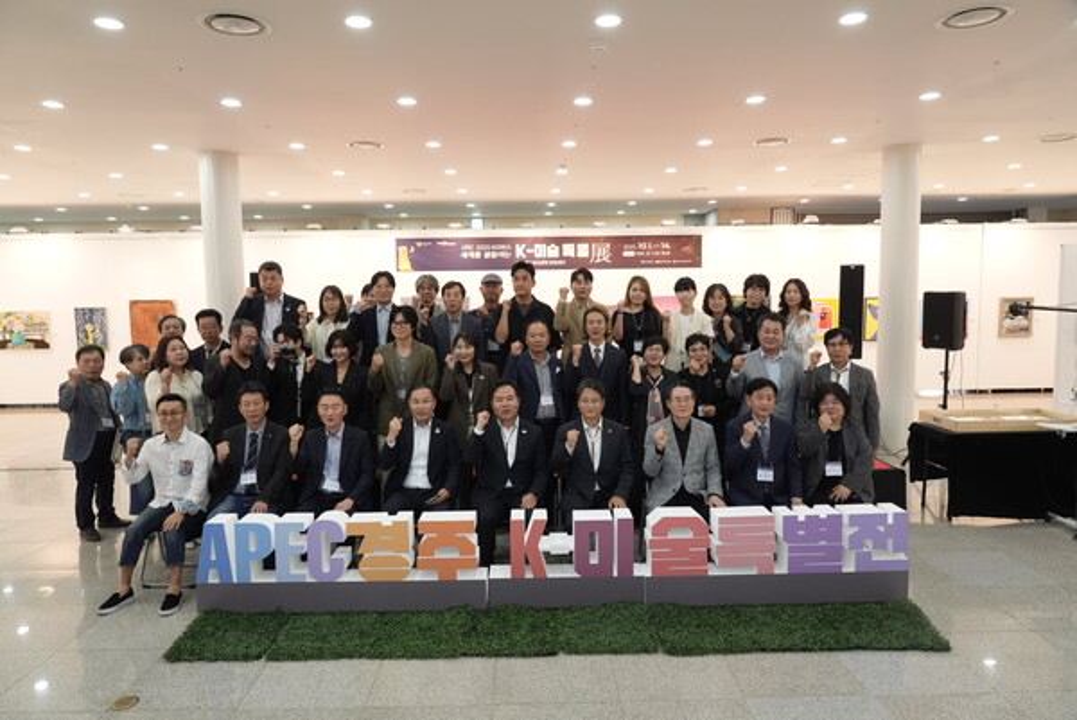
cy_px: 360
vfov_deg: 53.2
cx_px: 538
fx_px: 718
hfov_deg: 73.7
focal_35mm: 24
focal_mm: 24
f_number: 6.3
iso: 3200
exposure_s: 1/125
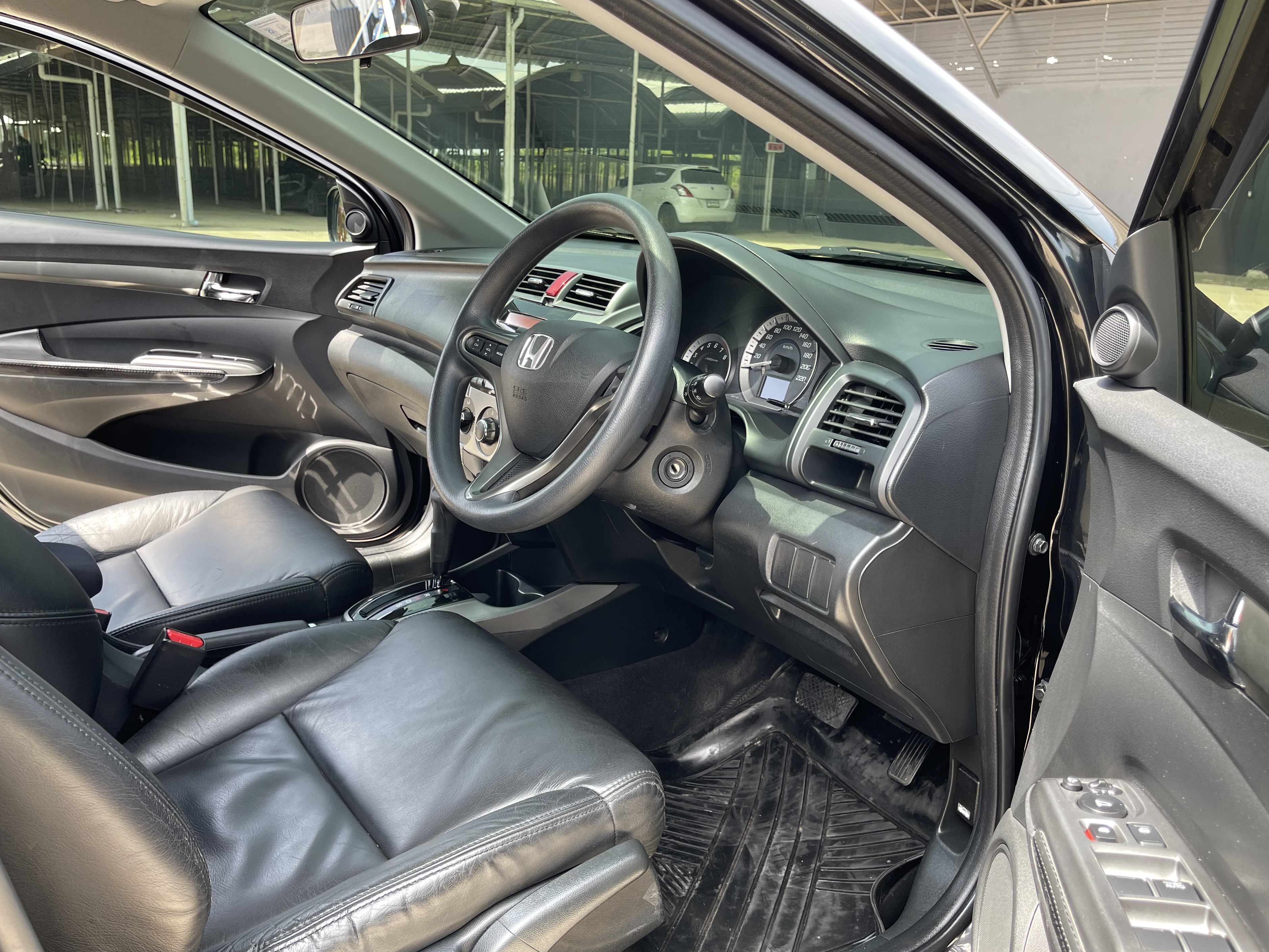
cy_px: 497
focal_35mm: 28
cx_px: 645
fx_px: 1026
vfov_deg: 49.7
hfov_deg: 63.4
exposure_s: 1/130
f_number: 1.6
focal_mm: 5.1
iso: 32
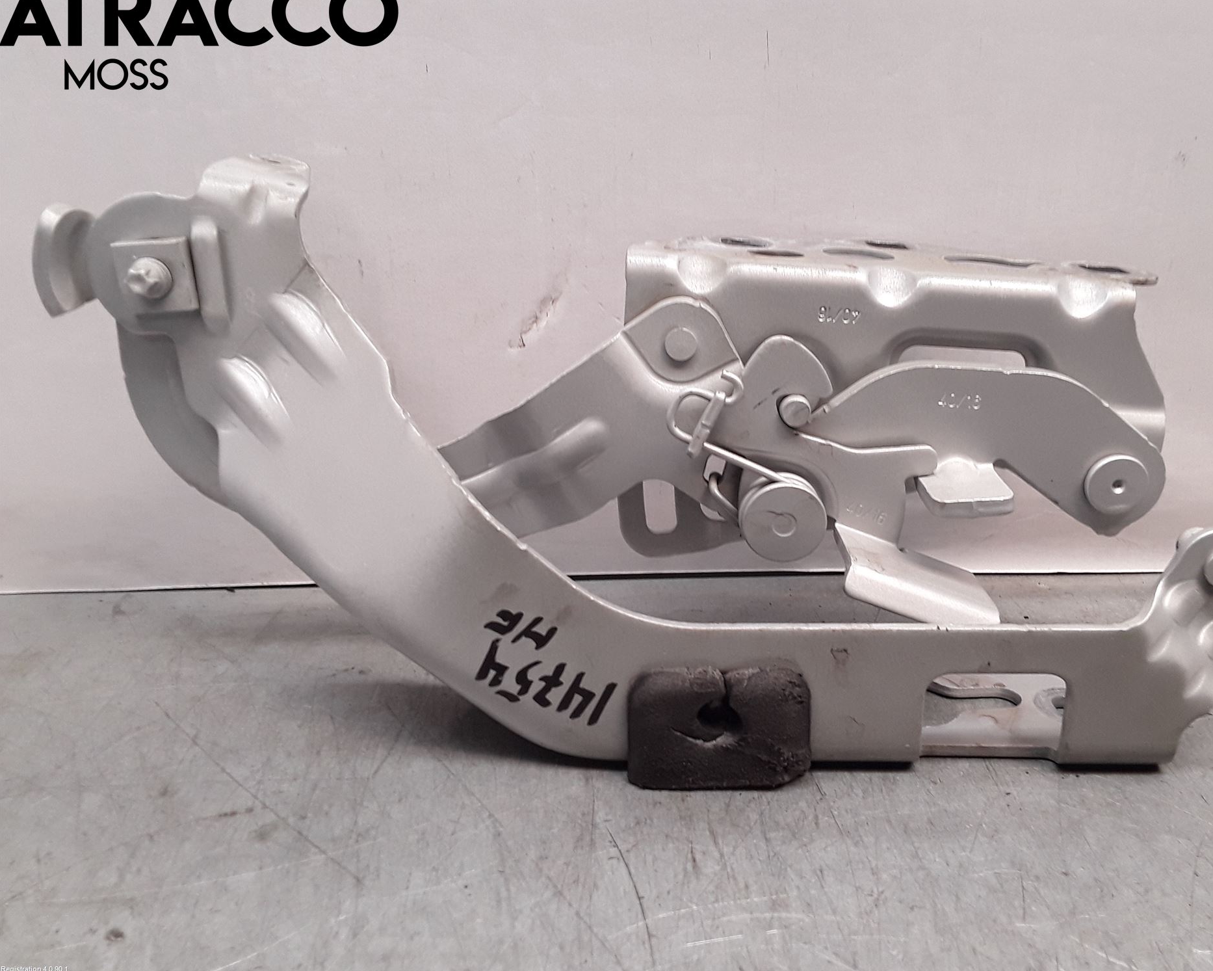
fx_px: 1077
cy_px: 475
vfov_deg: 48.5
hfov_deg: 58.7
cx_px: 664
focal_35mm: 30
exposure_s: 1/50
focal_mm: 2.91
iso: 40
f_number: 1.9
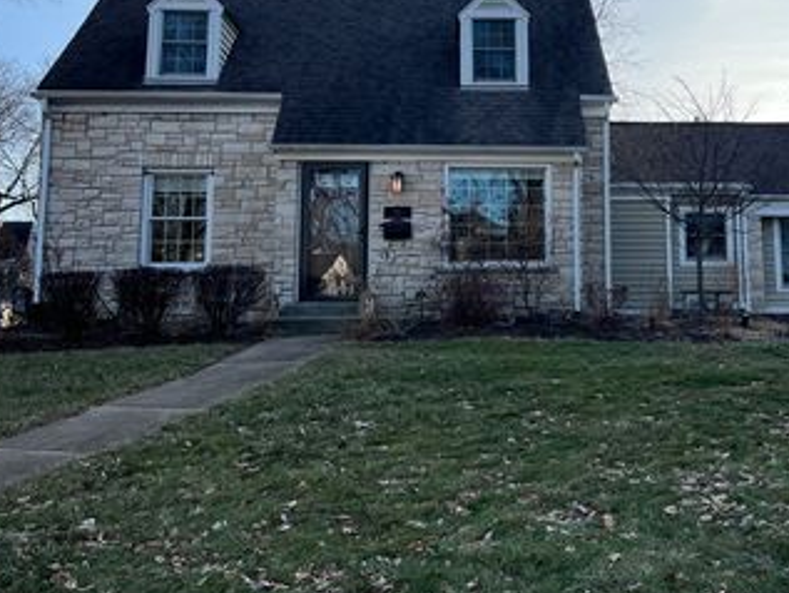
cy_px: 171
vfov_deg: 34.6
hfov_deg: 44.9
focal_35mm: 41
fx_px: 935
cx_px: 545
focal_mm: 5.7
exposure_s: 1/3165
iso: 50
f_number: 1.5
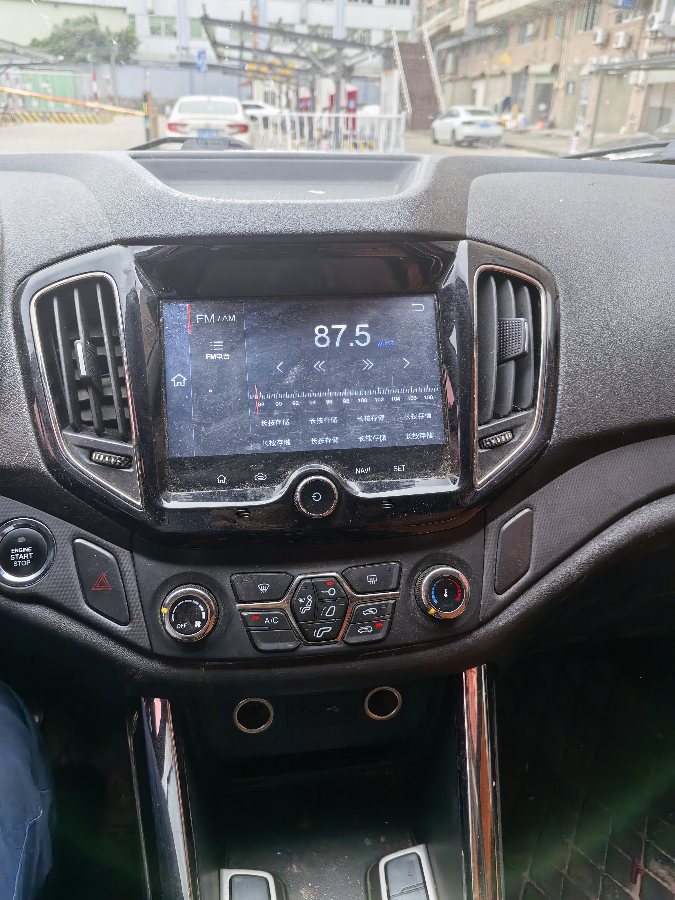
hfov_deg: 51.4
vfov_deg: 65.3
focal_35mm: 27
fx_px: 702
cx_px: 338
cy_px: 450
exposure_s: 1/300
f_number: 1.9
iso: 250
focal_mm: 5.52
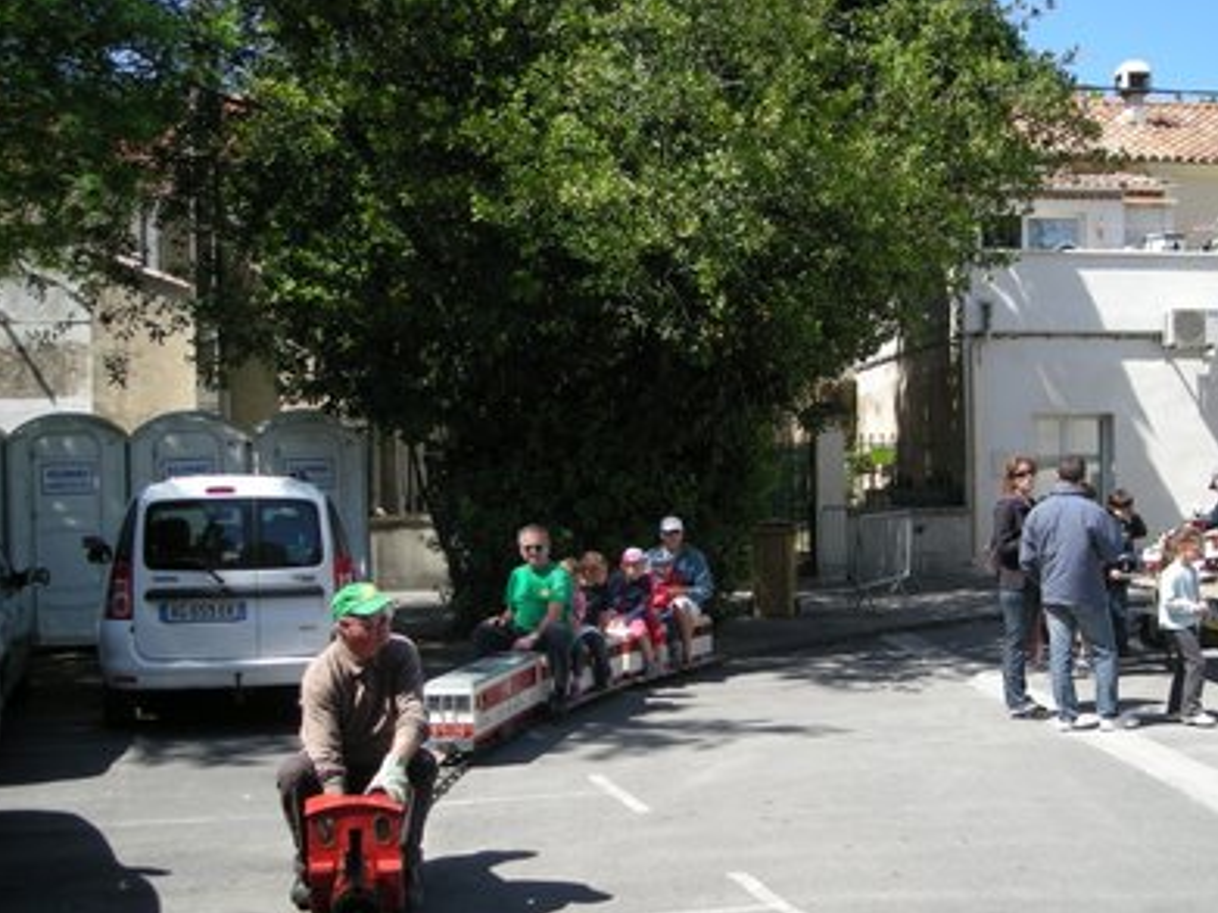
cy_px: 533
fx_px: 1513
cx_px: 723
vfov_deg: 33.5
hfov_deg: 43.7
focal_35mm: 43
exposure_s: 1/436
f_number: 2.8
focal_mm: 5.7
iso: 50
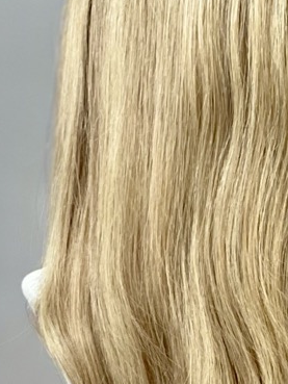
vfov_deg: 8.9
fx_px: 2461
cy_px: 342
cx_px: 221
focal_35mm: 222
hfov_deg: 6.7
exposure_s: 1/121
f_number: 2.2
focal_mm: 7.5
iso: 80
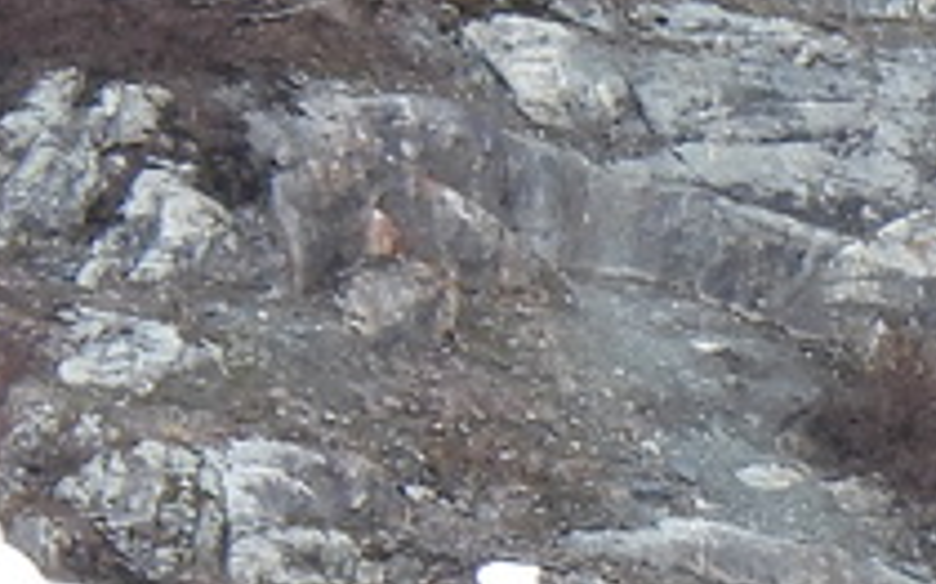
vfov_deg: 0.2
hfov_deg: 0.4
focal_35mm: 5488
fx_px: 139919
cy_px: 1636
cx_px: 2719
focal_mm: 152
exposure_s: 1/500
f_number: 5.6
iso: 110
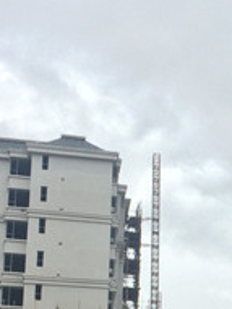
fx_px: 814
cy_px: 345
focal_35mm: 91
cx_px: 243
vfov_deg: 20.5
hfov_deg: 15.8
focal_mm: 4.15
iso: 32
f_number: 2.2
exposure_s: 1/419
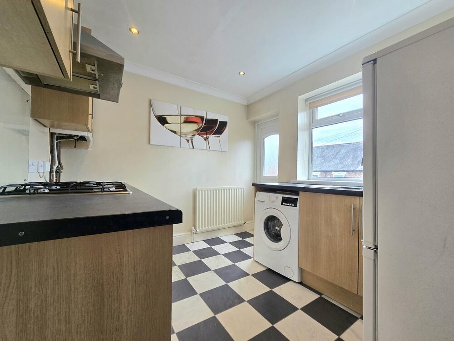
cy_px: 170
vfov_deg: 89.9
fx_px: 170
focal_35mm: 13
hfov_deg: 106.2
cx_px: 227
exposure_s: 1/101
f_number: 2.2
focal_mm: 2.2
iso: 50
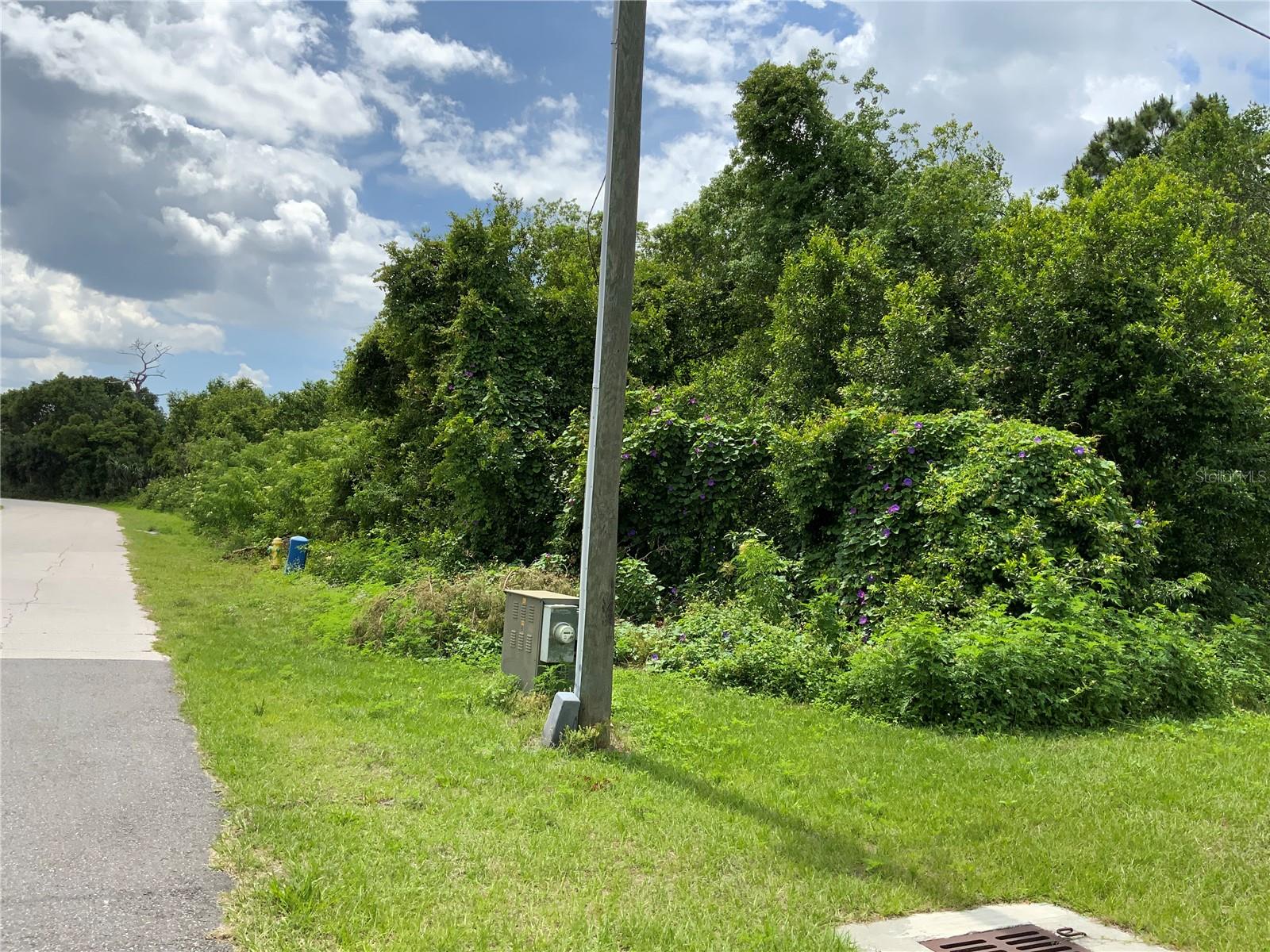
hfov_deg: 61.7
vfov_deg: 48.2
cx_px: 635
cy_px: 476
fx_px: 1064
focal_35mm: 29
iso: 16
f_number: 1.8
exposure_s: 1/1786
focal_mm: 3
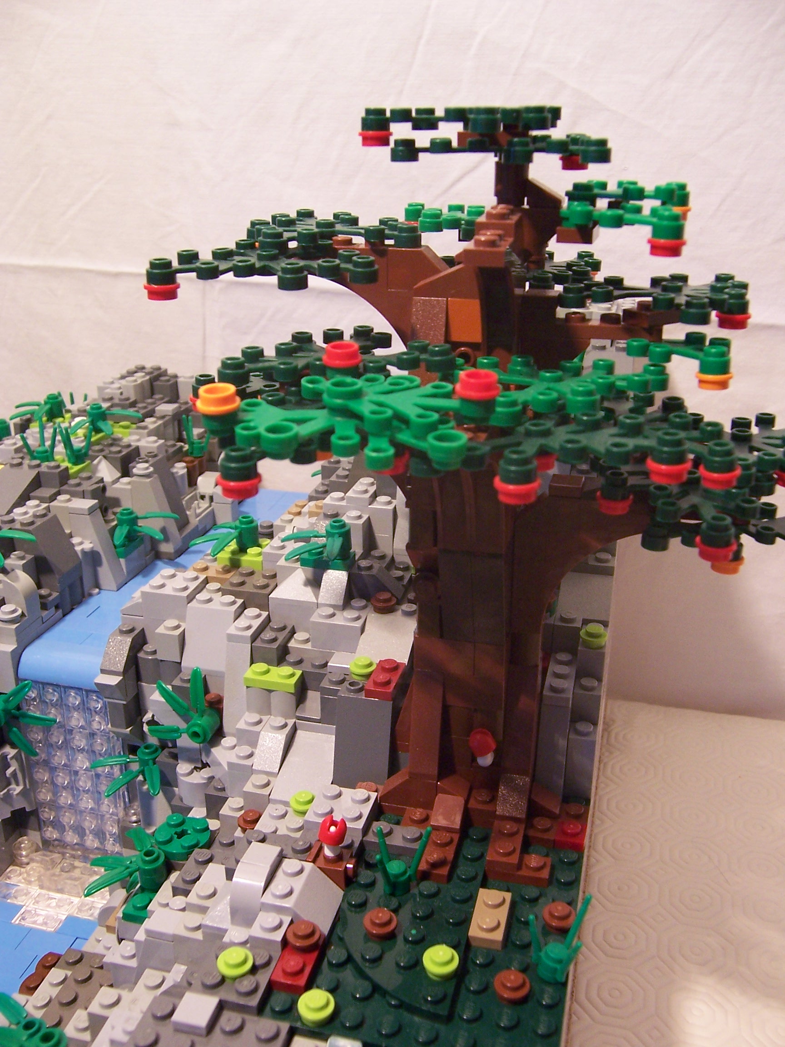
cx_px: 392
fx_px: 998
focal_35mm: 33
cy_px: 524
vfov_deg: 55.4
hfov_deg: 42.9
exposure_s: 1/15
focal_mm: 5.5
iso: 140
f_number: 3.4
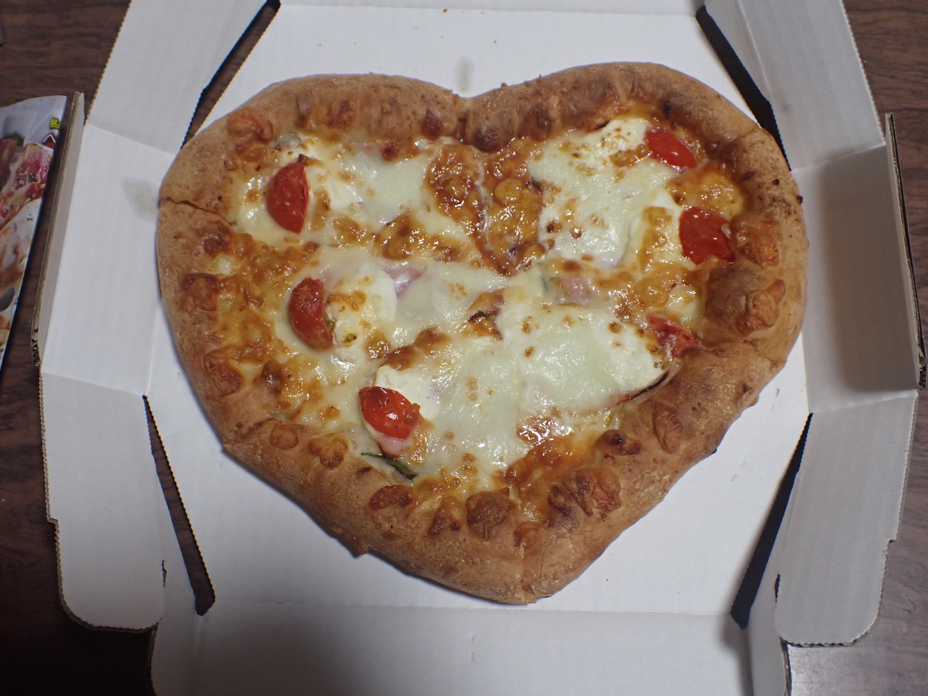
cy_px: 348
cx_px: 464
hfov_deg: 51.4
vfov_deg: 39.7
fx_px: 965
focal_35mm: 36
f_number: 2.5
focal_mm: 6.37
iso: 400
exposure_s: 1/160
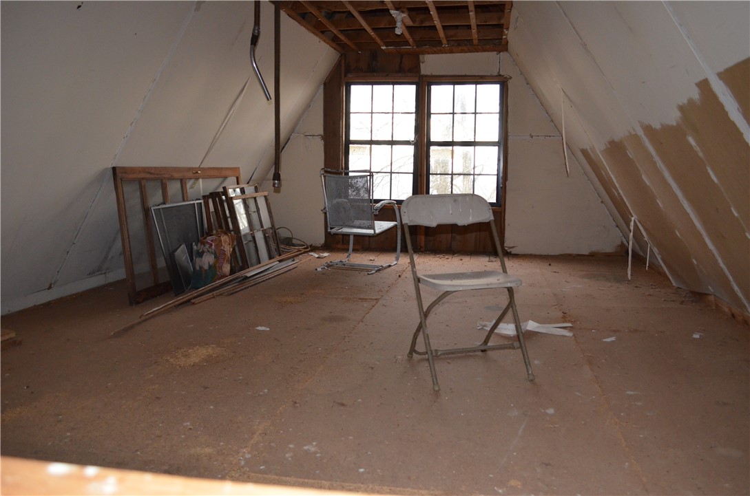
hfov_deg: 67.5
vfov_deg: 47.7
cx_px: 375
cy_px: 248
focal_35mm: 27
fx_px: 561
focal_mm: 18
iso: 2000
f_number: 3.5
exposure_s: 1/60
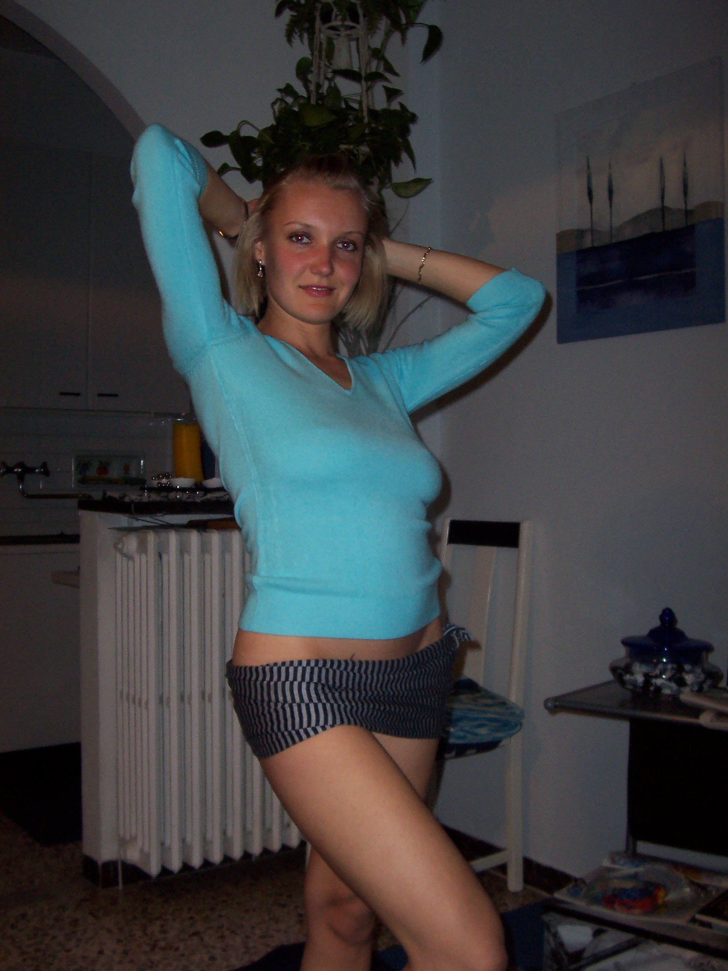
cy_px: 486
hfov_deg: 38.7
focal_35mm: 37
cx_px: 364
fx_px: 1038
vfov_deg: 50.1
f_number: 2.8
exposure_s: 1/60
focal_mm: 5.6
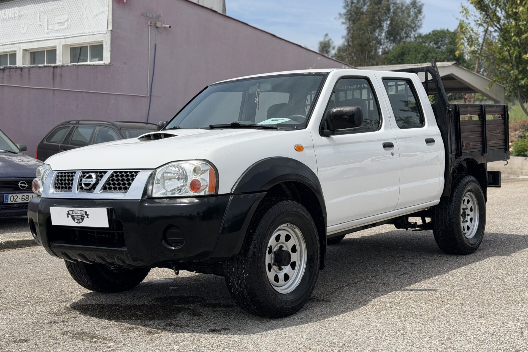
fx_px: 733
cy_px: 177
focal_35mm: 50
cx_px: 264
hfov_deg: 39.6
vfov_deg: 27.0
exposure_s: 1/6536
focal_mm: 6.76
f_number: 1.78
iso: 100
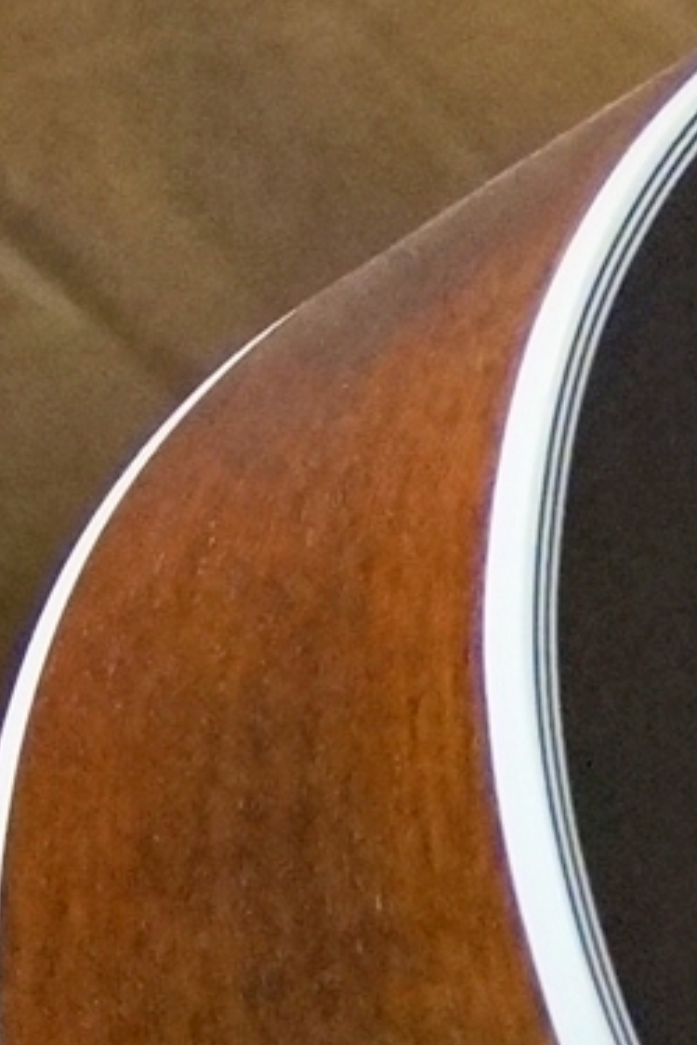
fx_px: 17501
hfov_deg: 2.3
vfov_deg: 3.4
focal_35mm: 603
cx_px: 2292
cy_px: 2558
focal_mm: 55
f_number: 6.3
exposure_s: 1/160
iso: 3200
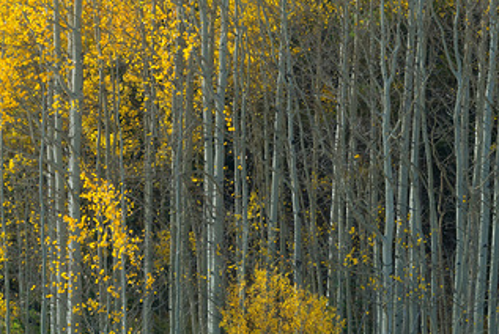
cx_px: 376
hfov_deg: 19.5
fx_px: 1443
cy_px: 139
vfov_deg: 13.2
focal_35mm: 104
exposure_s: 1/160
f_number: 11
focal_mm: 55
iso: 400
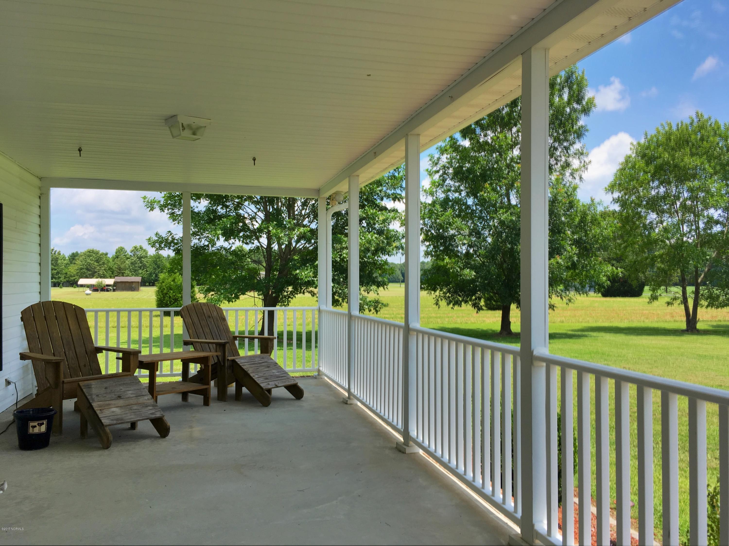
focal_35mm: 29
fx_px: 611
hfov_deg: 61.7
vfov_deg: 48.2
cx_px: 364
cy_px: 273
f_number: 2.2
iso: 25
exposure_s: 1/3344
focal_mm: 4.15
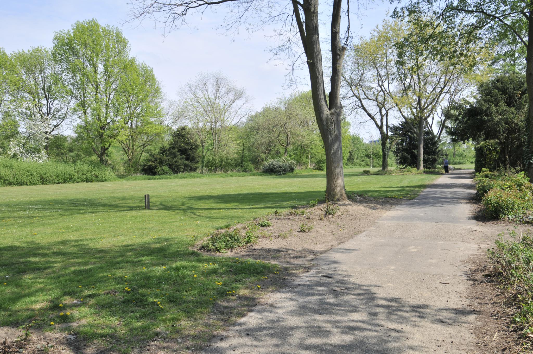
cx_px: 266
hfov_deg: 62.0
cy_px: 177
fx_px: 444
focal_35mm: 30
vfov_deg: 43.5
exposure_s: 1/320
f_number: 9
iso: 200
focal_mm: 20
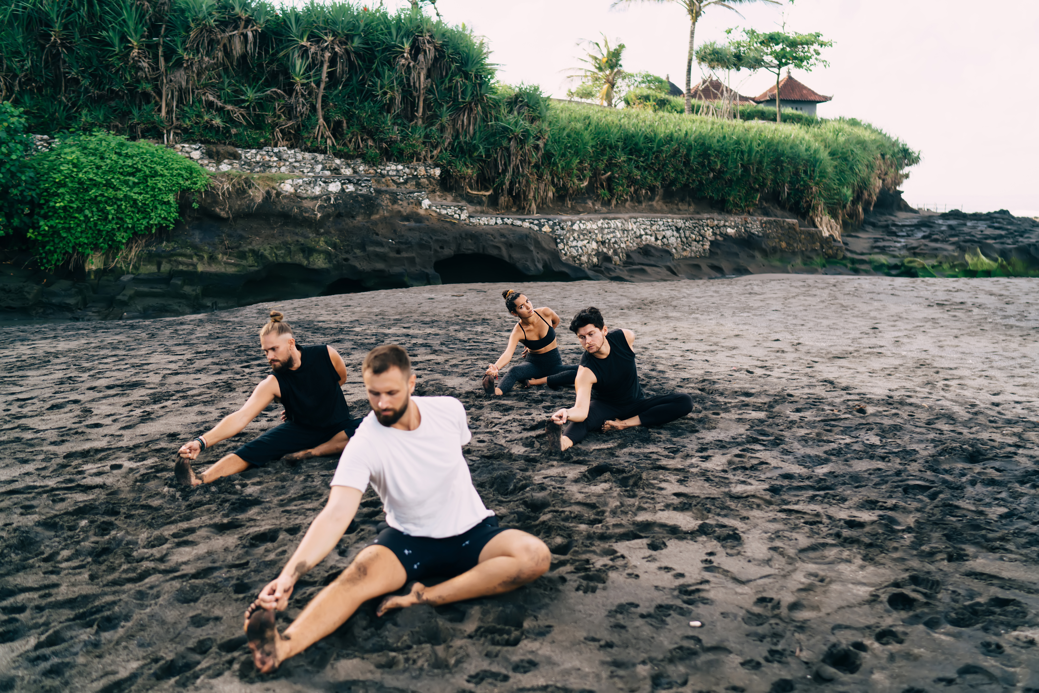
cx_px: 520
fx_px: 1010
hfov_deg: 54.4
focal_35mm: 35
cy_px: 346
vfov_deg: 37.9
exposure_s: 1/800
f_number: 2.8
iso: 100
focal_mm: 35
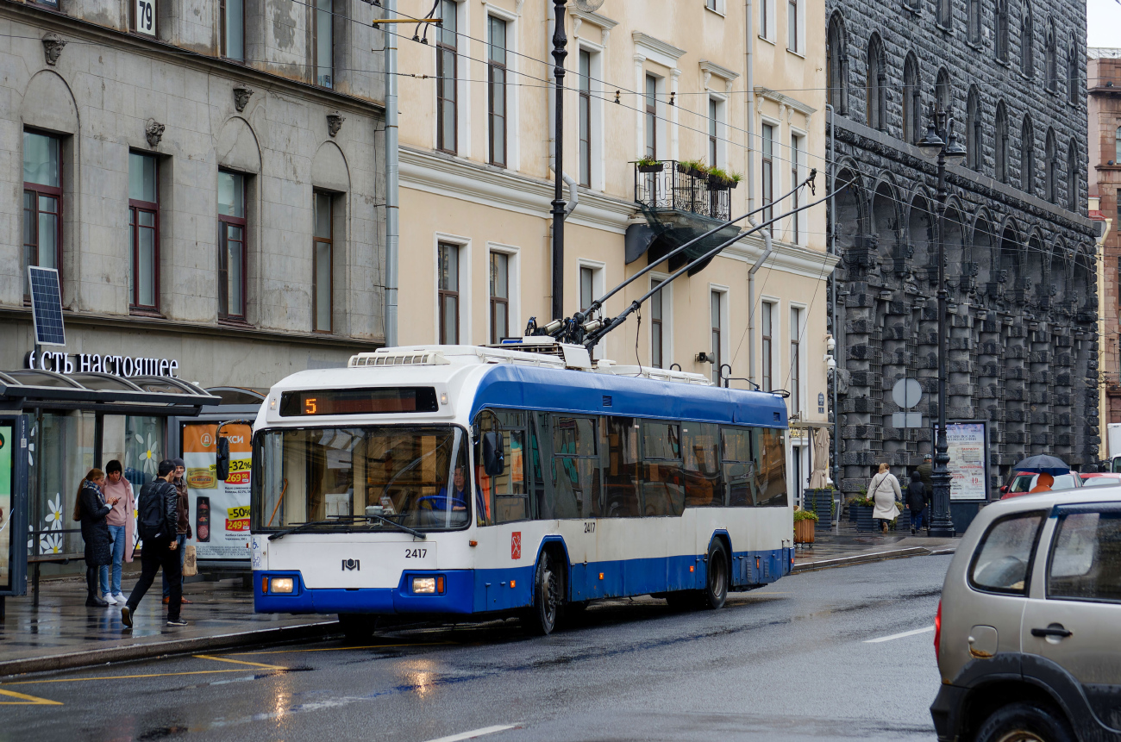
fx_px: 2564
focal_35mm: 82
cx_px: 560
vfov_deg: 16.5
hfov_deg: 24.7
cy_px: 371
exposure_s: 1/250
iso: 400
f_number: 8
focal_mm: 55
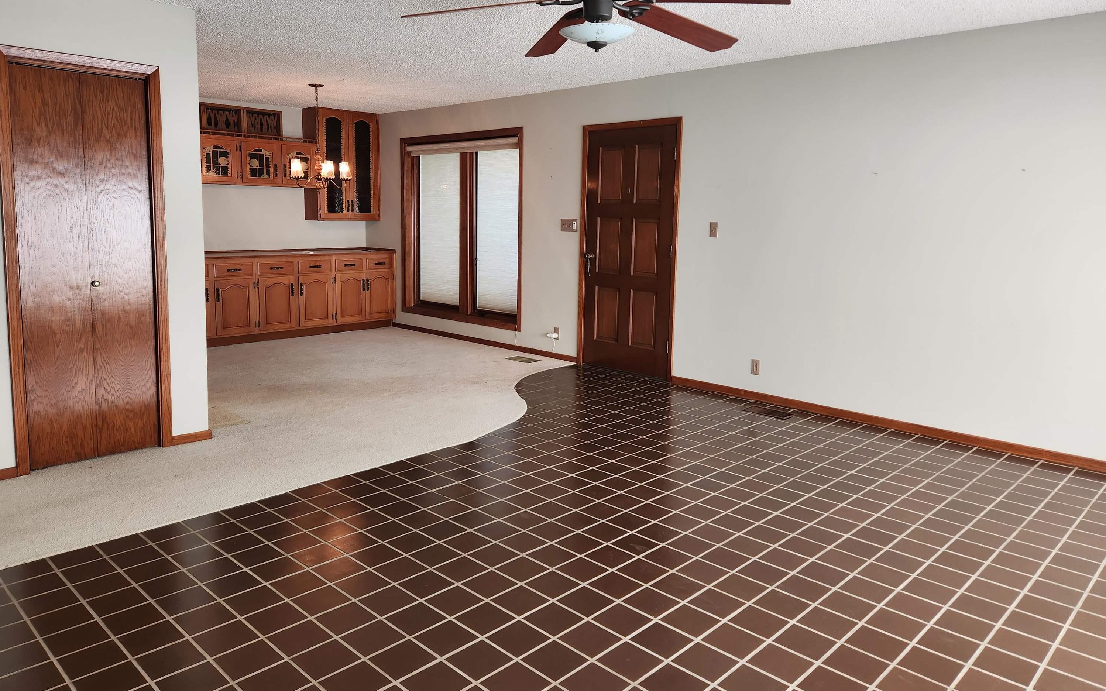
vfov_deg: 49.1
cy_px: 291
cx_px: 545
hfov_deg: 72.5
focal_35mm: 25
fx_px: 753
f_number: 1.8
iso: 100
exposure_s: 1/180
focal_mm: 5.4
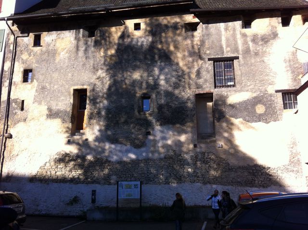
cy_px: 115
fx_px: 311
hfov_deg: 52.7
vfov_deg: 40.6
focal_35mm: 35
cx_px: 154
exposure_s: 1/794
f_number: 2.8
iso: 80
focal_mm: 3.85
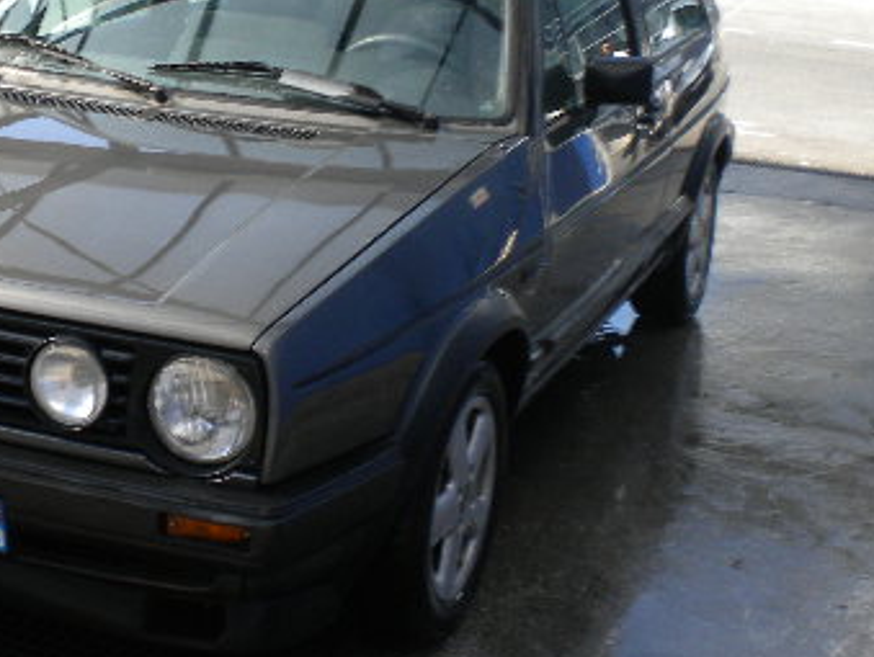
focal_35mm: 66
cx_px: 271
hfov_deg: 29.1
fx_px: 1668
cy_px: 196
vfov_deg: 22.2
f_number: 4.6
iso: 80
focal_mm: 6.3
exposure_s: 1/170
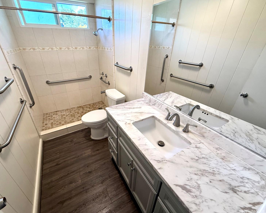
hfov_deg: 96.6
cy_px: 104
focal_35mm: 15
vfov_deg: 84.0
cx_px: 123
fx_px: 118
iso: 200
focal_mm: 2.22
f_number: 2.2
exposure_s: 1/120
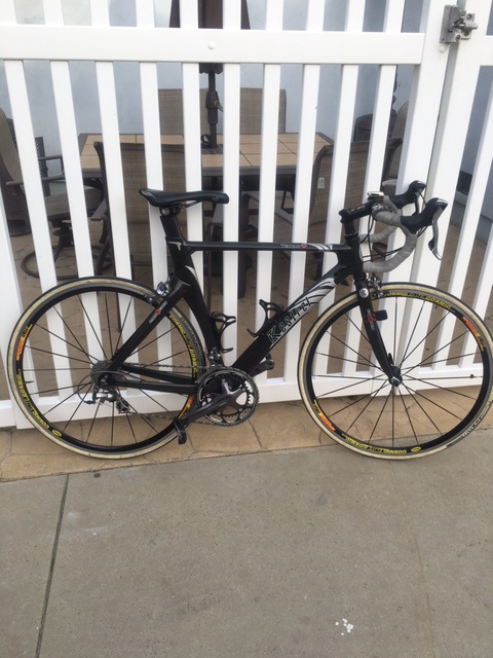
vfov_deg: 61.7
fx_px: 551
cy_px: 329
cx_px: 246
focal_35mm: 29
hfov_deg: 48.2
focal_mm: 4.15
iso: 25
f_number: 2.2
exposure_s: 1/331
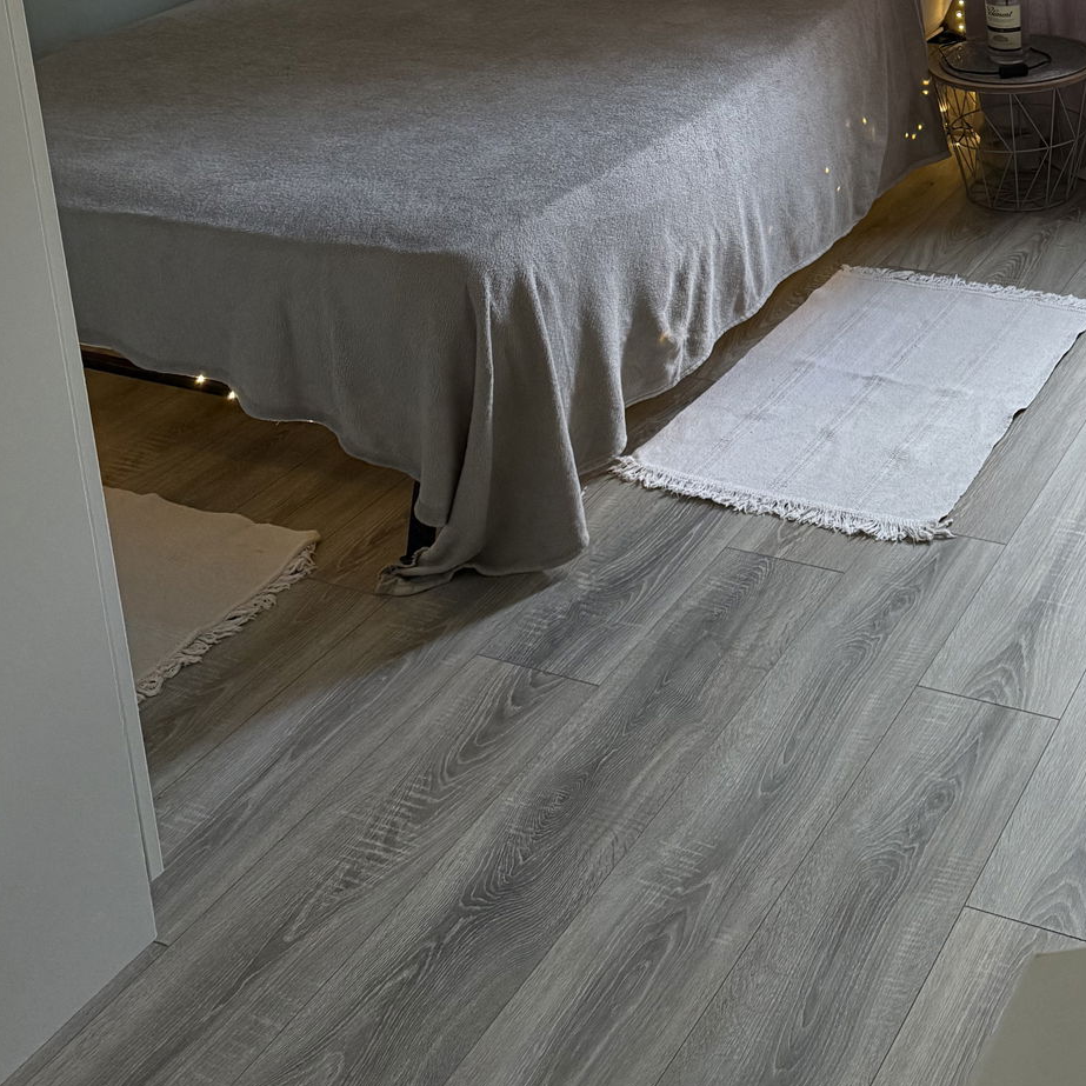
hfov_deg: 33.3
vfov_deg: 31.4
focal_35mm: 49
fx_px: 1739
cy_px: -63
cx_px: 928
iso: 400
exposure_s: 1/243
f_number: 1.78
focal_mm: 6.76
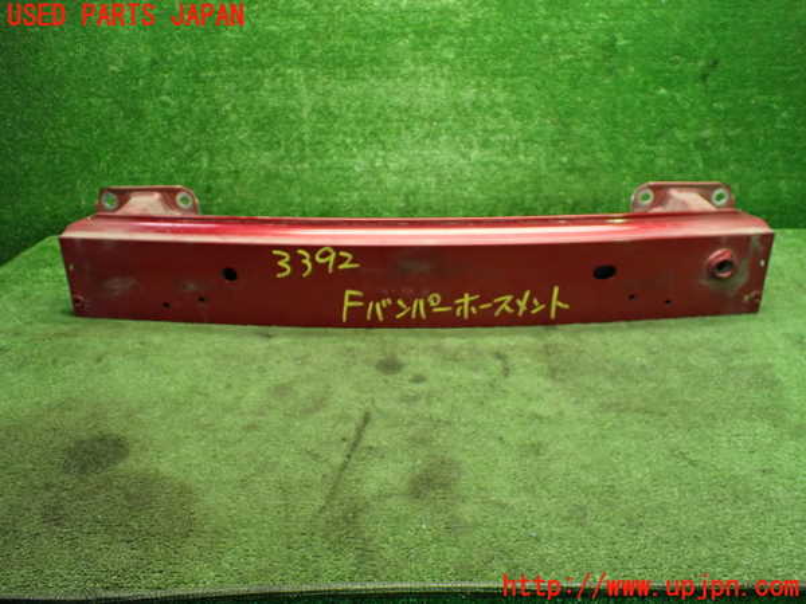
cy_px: 302
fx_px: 699
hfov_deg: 60.0
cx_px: 403
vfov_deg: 46.8
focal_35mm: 30
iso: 800
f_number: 2.3
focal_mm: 5.4
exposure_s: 1/100
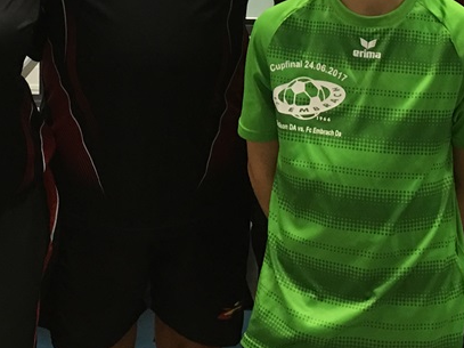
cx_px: 196
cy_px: -74
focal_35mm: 73
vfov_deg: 19.0
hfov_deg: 26.7
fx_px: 978
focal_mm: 4.15
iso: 64
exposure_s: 1/17
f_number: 2.2
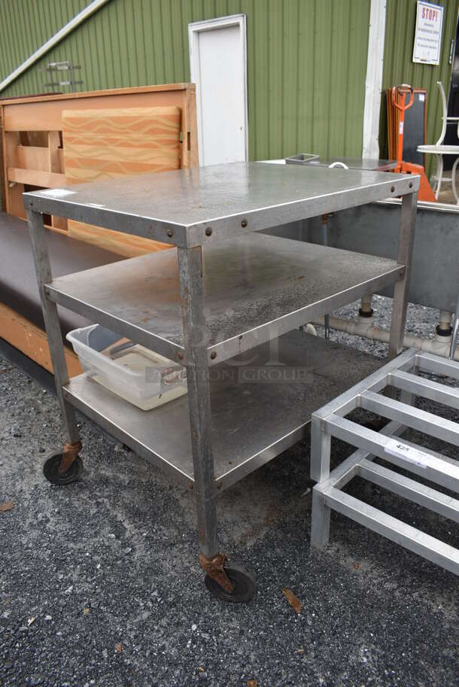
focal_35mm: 27
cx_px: 230
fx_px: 516
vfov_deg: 67.3
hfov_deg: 48.0
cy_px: 344
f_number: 6.3
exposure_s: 1/200
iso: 200
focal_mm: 18
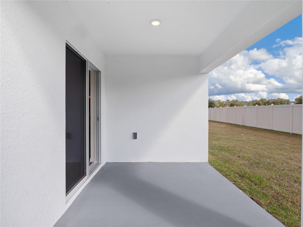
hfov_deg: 81.7
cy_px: 114
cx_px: 152
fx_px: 175
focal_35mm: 20
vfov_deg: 66.0
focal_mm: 10
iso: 200
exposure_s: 1/250
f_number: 6.3
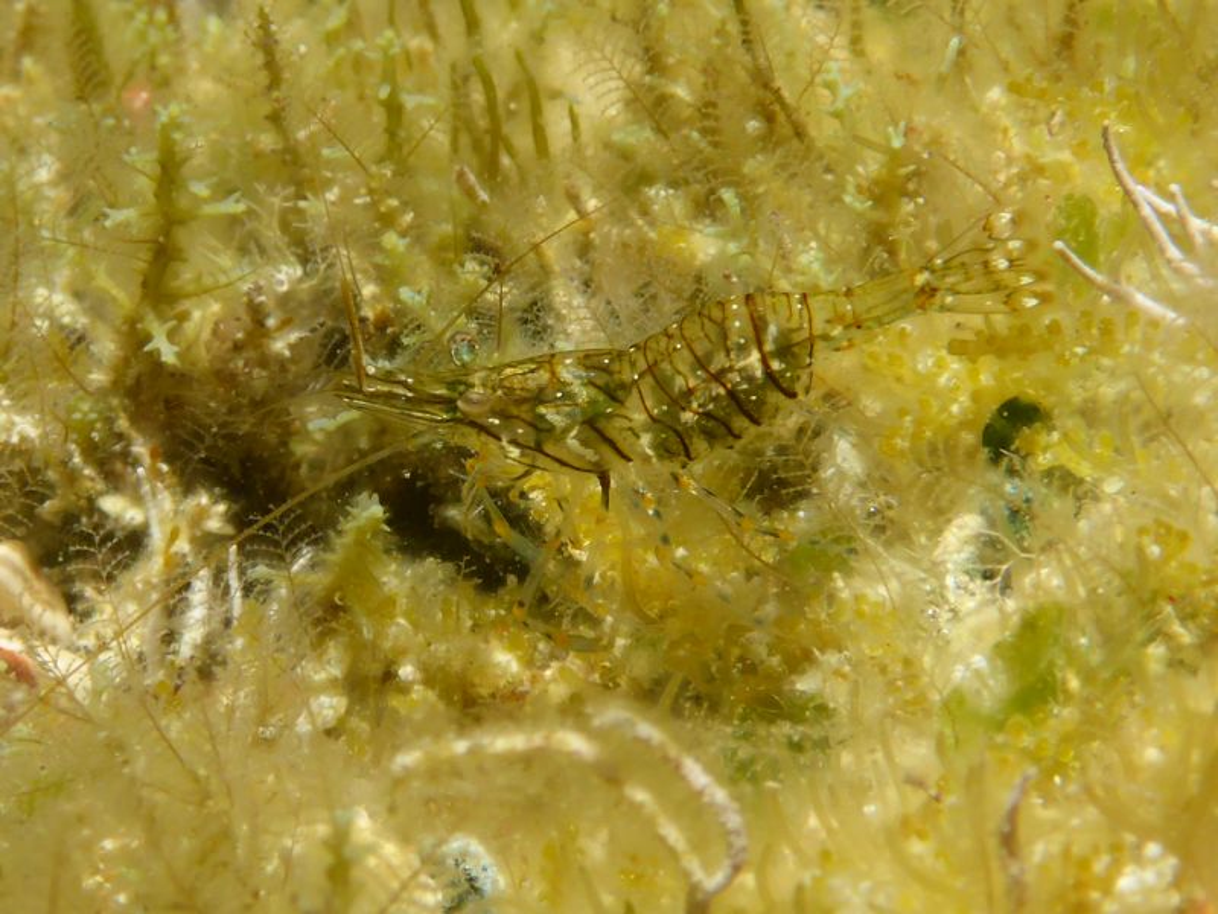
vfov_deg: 41.8
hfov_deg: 54.0
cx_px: 609
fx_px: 1196
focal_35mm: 34
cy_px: 457
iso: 100
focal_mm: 6
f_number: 3.7
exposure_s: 1/500
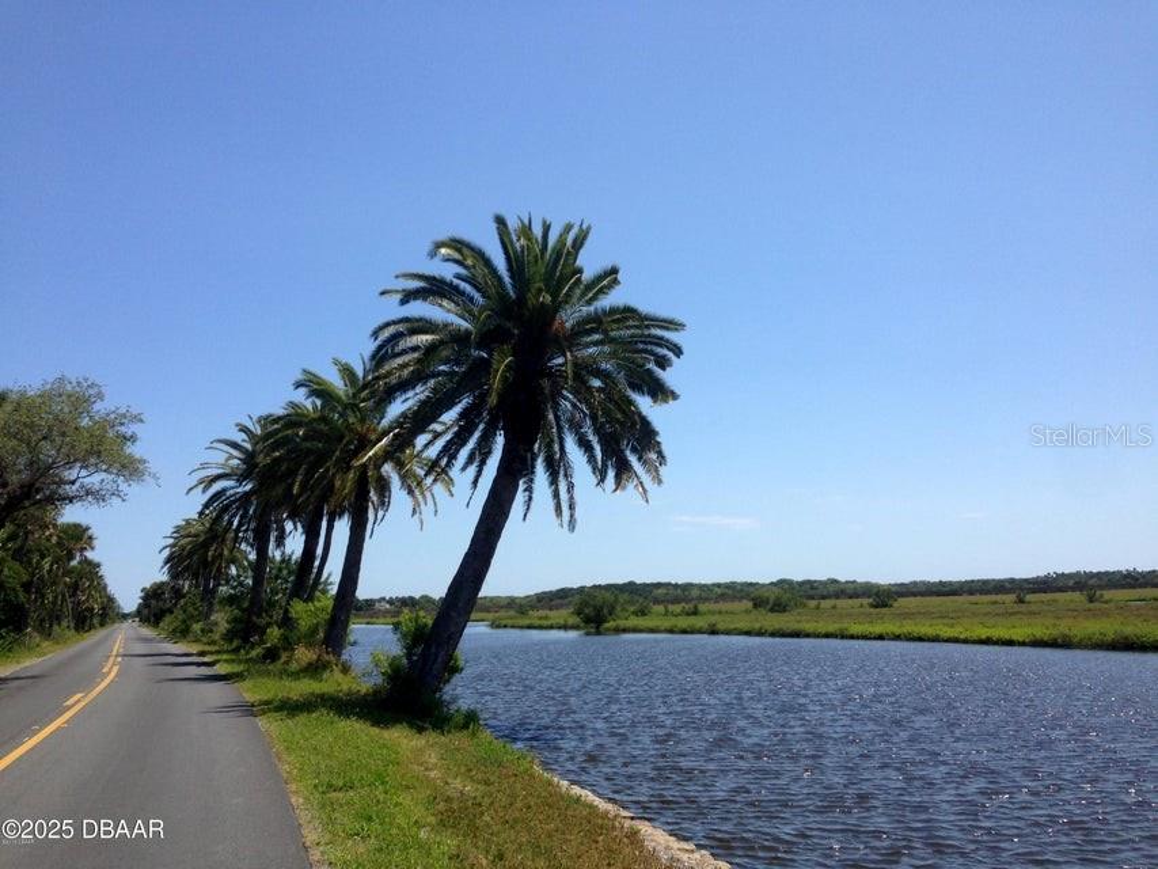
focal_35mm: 33
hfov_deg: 55.3
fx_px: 1104
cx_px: 579
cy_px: 434
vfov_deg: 43.0
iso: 50
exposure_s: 1/2008
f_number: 2.4
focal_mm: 4.12
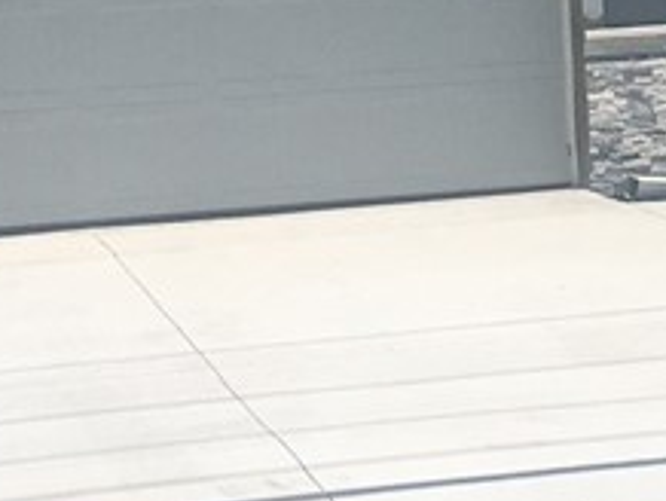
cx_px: 785
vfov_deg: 10.7
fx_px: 2619
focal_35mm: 136
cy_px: -89
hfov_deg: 14.1
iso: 25
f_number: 2.2
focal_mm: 4.15
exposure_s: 1/4274
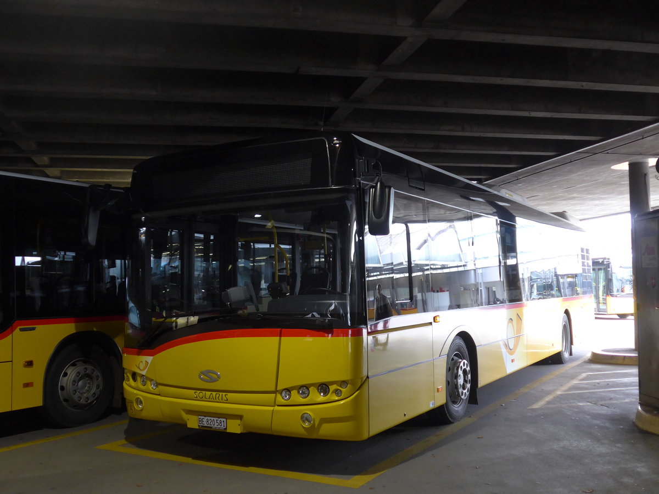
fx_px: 685
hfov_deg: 51.4
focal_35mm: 36
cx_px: 330
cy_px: 247
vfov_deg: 39.7
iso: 400
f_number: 2.4
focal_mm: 7.5
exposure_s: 1/50
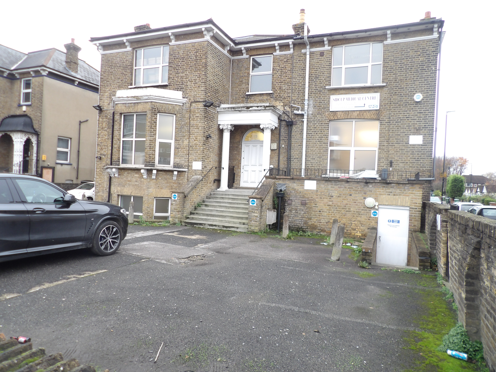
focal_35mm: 24
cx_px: 248
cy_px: 186
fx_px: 344
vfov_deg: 56.8
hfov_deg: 71.6
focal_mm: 4.3
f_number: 3.2
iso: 100
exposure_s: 1/70
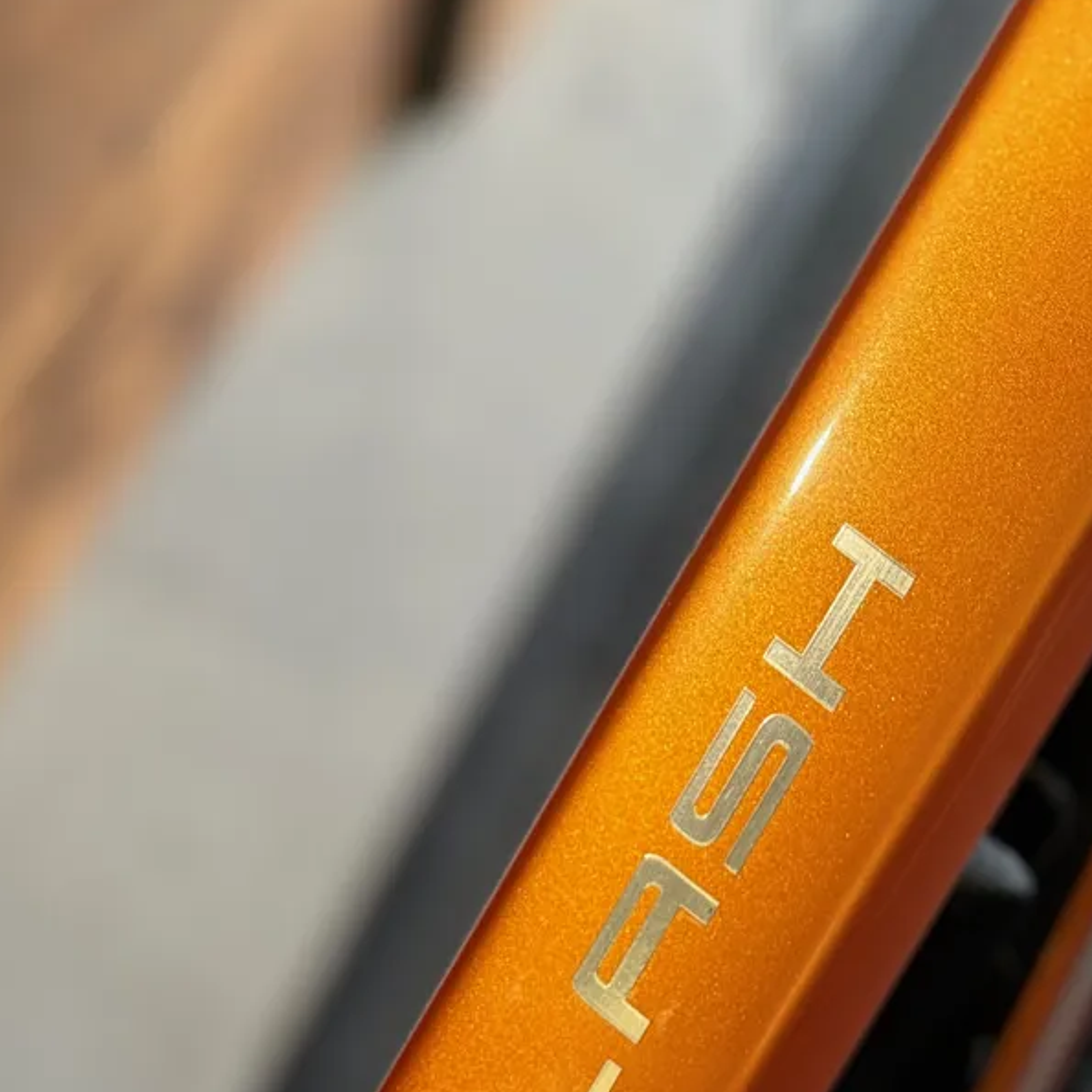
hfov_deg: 22.8
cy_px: 822
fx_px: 2712
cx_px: 543
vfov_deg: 22.5
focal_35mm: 76
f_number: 1.78
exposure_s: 1/50
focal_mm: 6.76
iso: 64
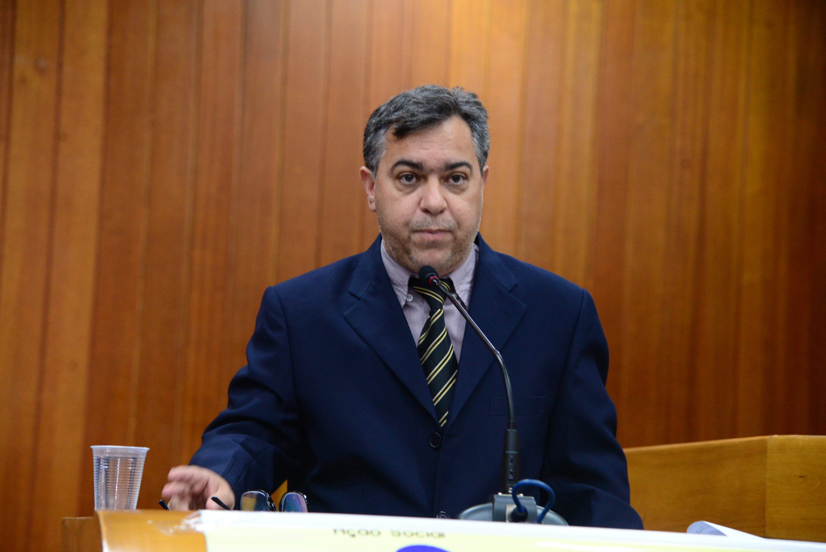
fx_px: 2571
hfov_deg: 18.3
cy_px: 276
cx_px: 413
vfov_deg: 12.2
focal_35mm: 112
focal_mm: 112
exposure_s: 1/60
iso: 2500
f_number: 4.5
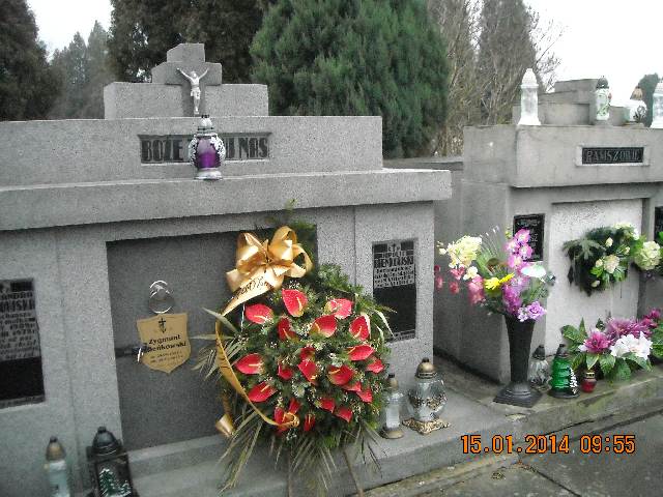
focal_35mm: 35
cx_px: 332
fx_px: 670
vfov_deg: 40.7
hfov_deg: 52.6
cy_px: 248
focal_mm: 5.7
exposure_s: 1/201
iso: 800
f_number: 2.8
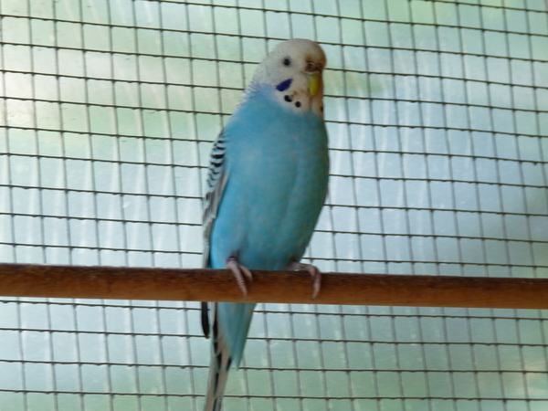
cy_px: 206
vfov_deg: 9.3
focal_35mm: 159
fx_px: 2517
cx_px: 274
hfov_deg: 12.4
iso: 160
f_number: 3.7
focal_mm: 28.3
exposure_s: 1/50
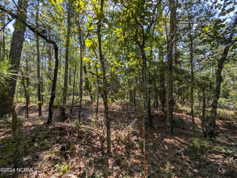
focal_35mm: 16
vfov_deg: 78.2
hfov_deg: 94.4
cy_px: 89
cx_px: 118
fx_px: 110
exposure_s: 1/514
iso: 44
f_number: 2.2
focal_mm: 2.35
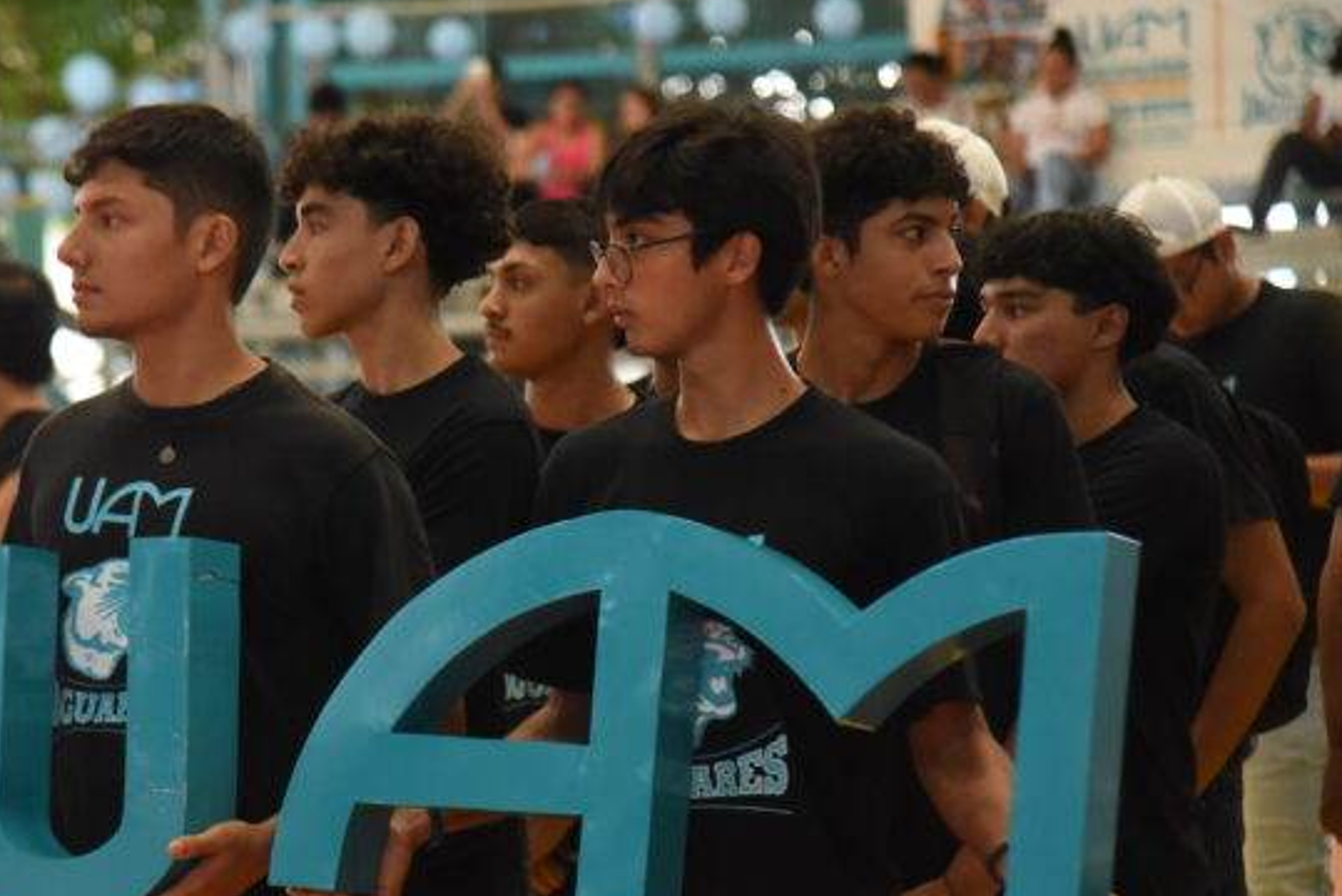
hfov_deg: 12.0
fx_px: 6378
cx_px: 508
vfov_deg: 8.0
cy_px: 599
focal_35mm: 171
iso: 8000
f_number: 4
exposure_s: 1/800
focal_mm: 120
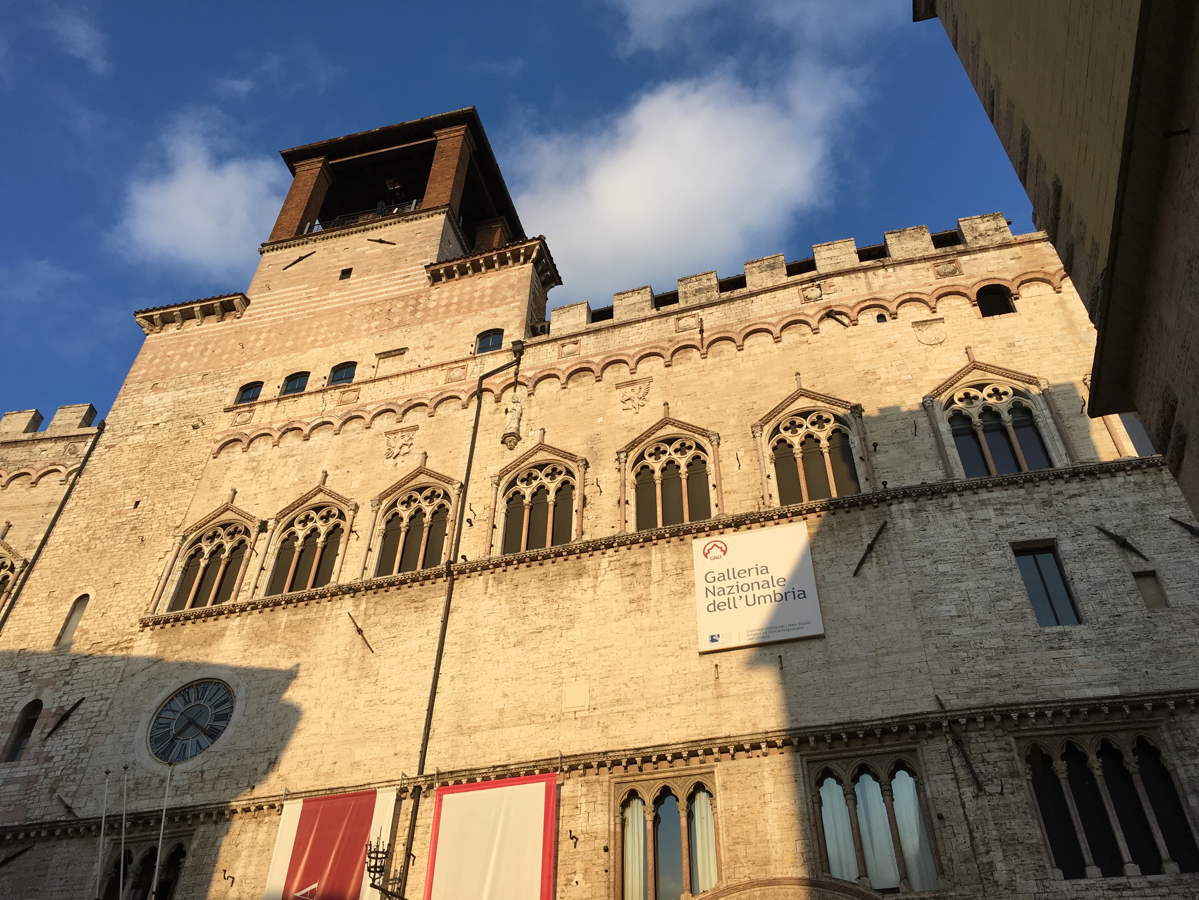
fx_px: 1004
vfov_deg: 48.2
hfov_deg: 61.7
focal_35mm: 29
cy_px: 450
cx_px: 600
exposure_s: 1/739
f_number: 2.2
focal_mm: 4.15
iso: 25
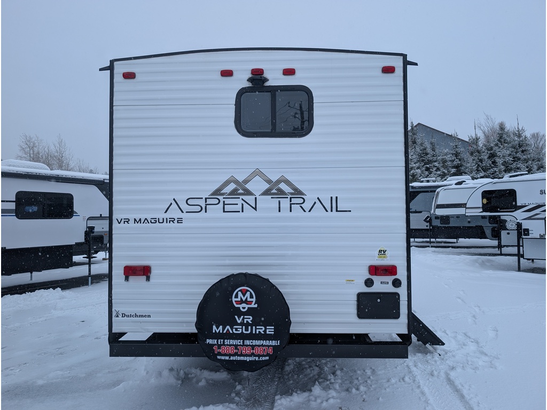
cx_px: 274
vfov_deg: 56.8
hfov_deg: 71.6
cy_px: 205
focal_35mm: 24
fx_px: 379
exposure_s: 1/314
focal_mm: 6.9
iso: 23
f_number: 1.68
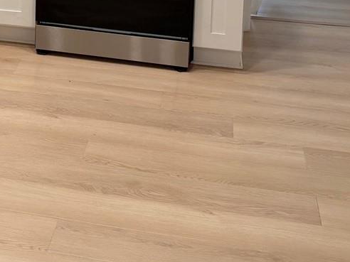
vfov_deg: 17.4
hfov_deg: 24.1
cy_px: -102
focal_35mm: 78
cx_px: 11
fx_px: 789
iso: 100
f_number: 1.78
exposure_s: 1/120
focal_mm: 6.76
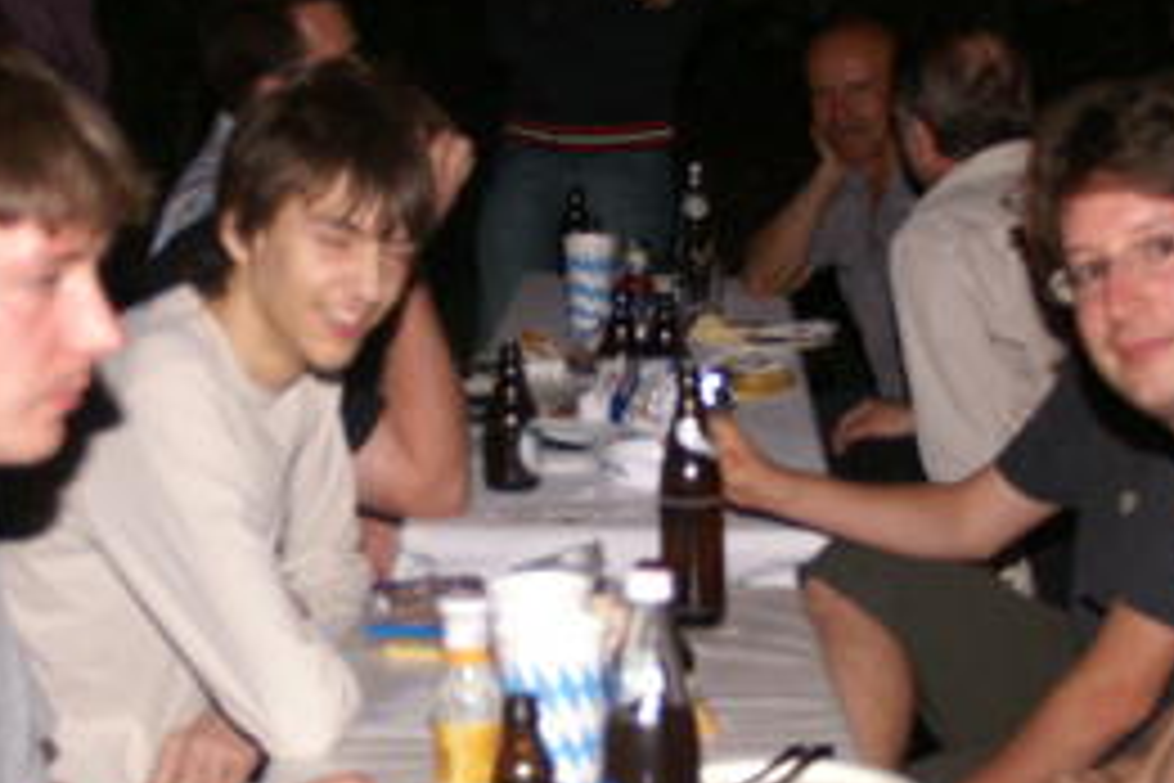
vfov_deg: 16.9
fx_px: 2641
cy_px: 396
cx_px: 522
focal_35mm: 81
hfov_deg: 25.0
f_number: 4
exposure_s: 1/60
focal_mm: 22
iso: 200
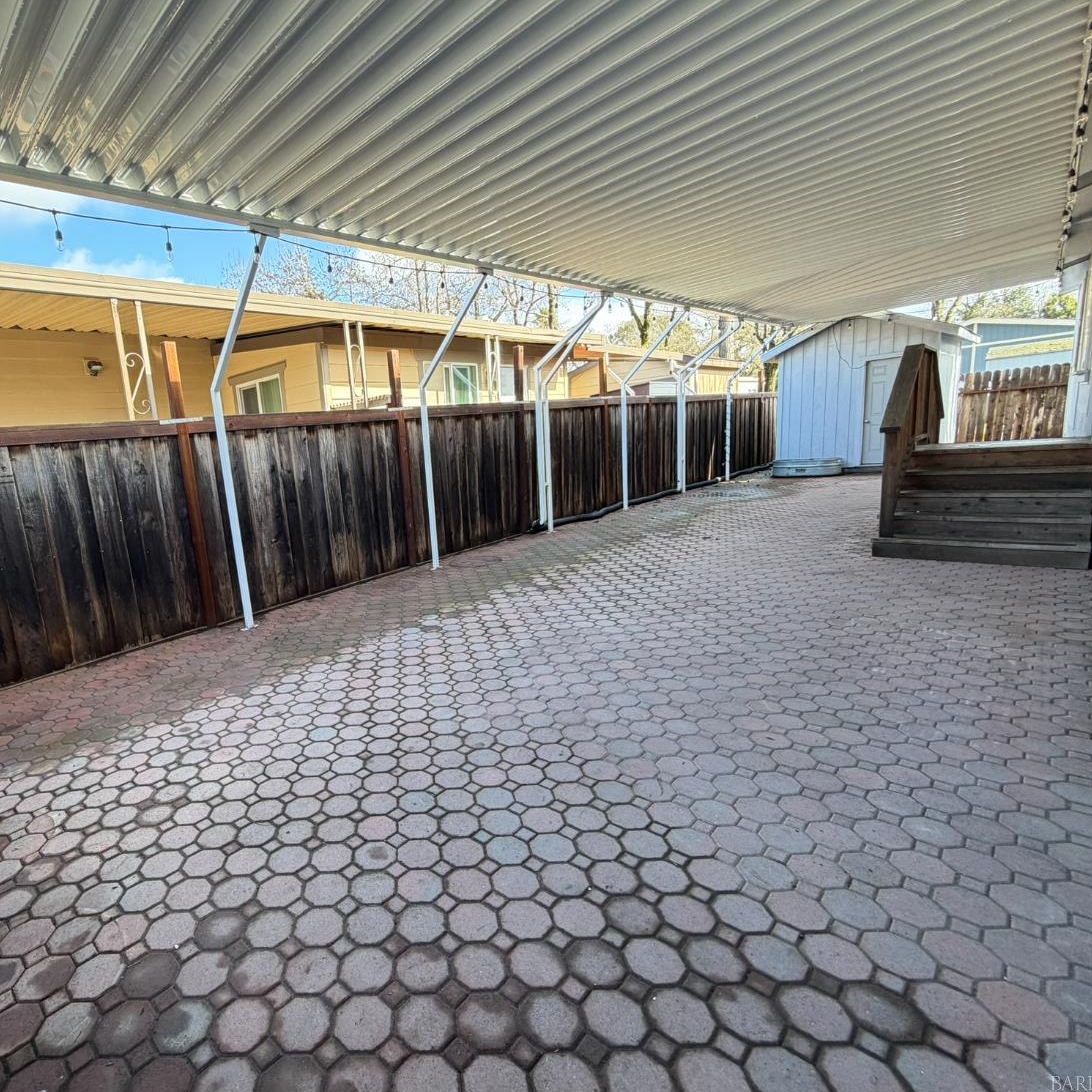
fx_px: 607
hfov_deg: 81.7
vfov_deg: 84.0
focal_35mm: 17
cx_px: 382
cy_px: 556
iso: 100
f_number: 2.2
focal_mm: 2.22
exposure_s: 1/121
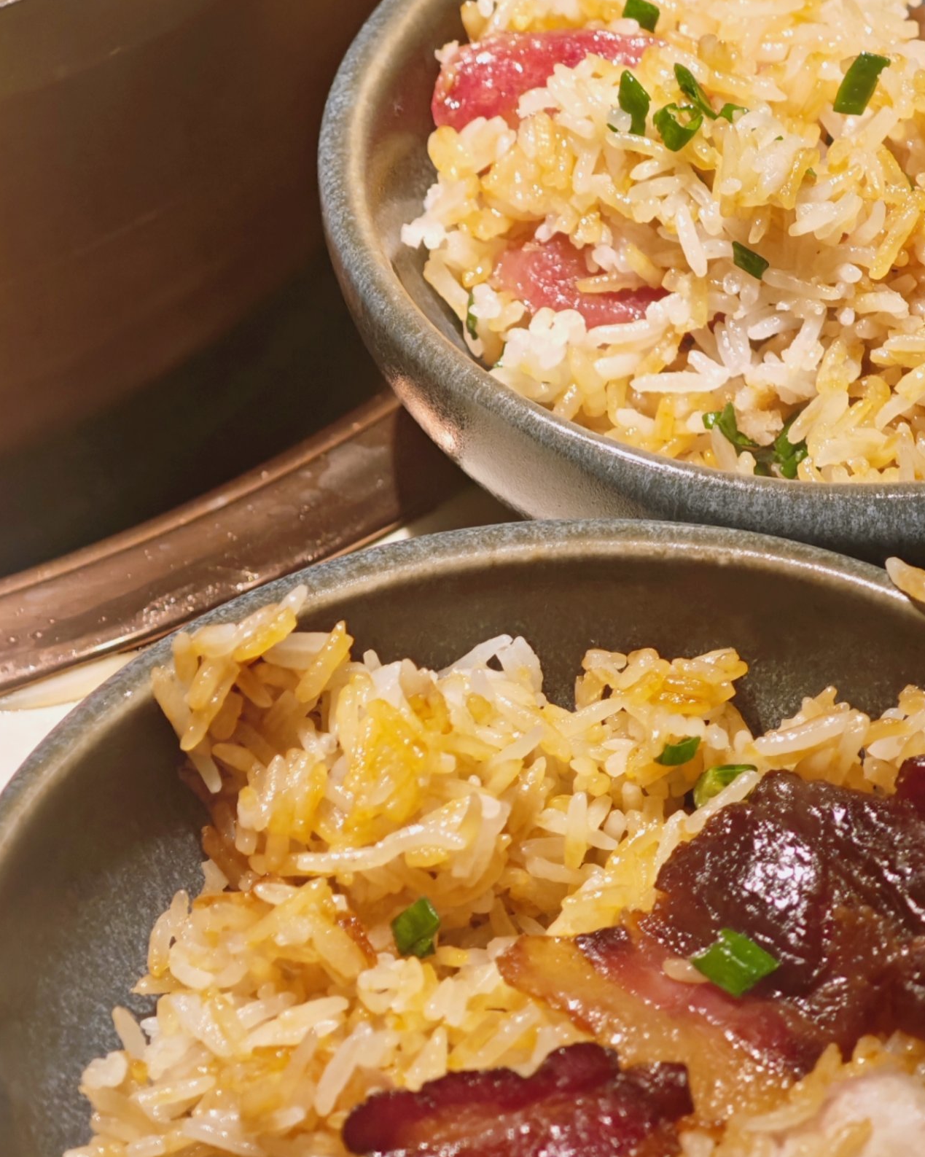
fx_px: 4313
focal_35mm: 126
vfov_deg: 15.3
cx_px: 649
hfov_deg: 12.2
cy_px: 713
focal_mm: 12.28
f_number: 1.8
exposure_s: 1/100
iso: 320
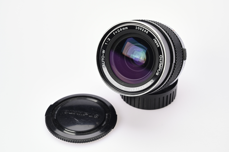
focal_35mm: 70
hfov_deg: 28.9
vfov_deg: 19.4
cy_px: 76
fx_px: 445
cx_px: 114
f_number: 9
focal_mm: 70
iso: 640
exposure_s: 1/100
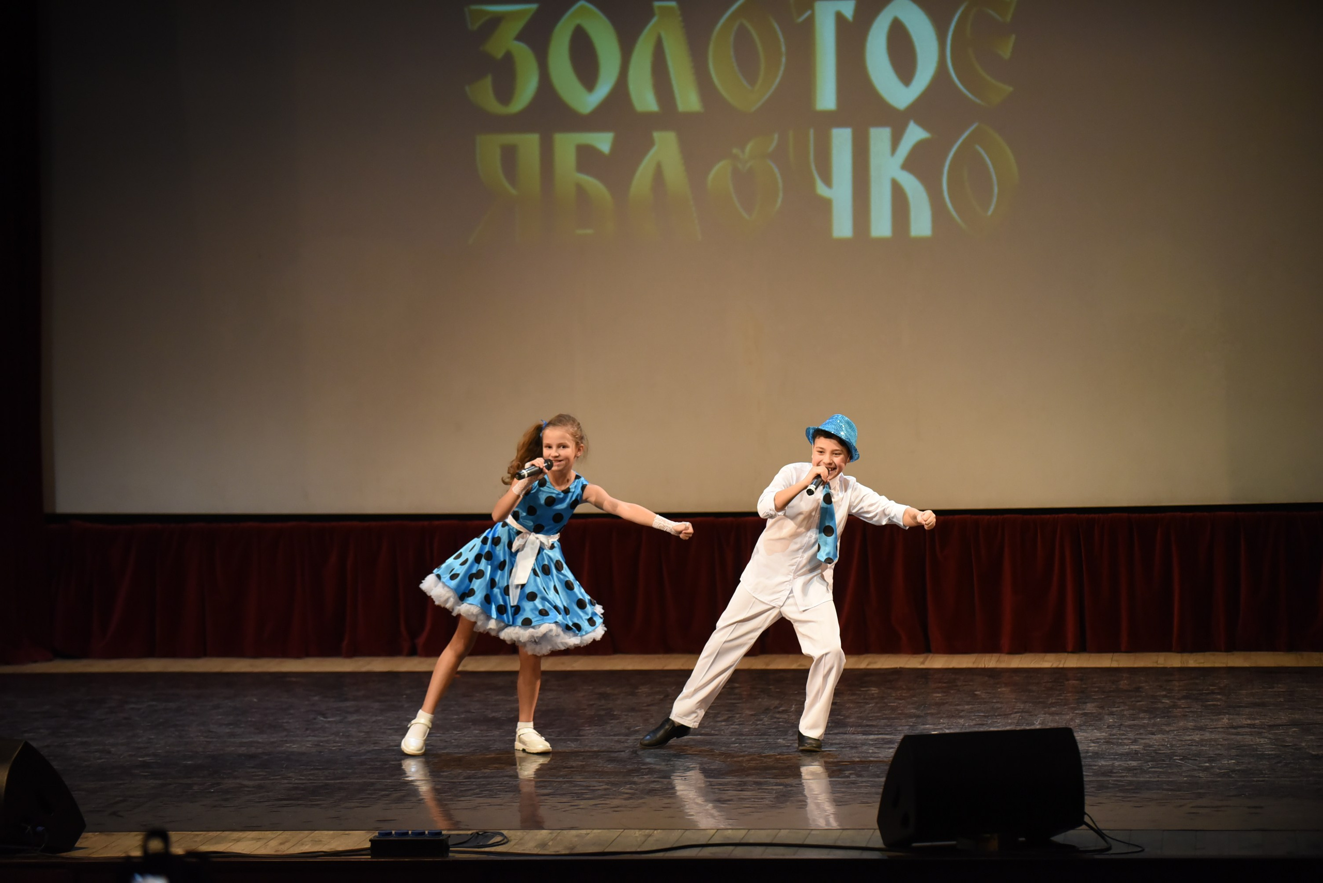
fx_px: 4595
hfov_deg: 16.4
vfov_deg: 11.0
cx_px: 662
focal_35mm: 125
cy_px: 442
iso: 2500
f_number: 2.8
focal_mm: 125
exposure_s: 1/400
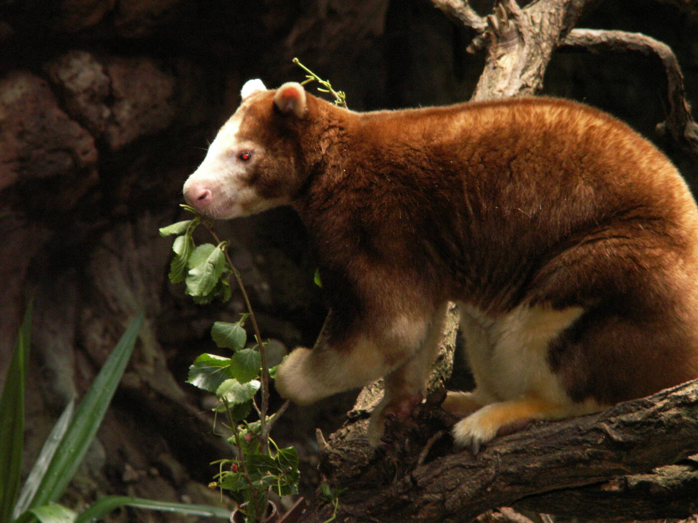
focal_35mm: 215
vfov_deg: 6.9
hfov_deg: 9.2
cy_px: 262
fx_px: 4335
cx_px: 349
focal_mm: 35.22
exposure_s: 1/50
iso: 160
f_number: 4
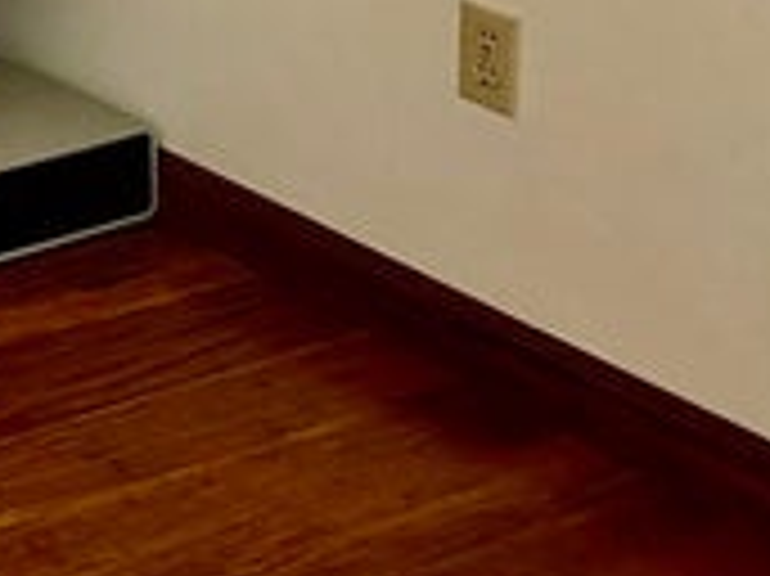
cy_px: -760
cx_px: -880
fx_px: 2667
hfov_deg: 13.5
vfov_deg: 10.7
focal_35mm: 120
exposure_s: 1/121
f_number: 1.78
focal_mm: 6.86
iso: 125
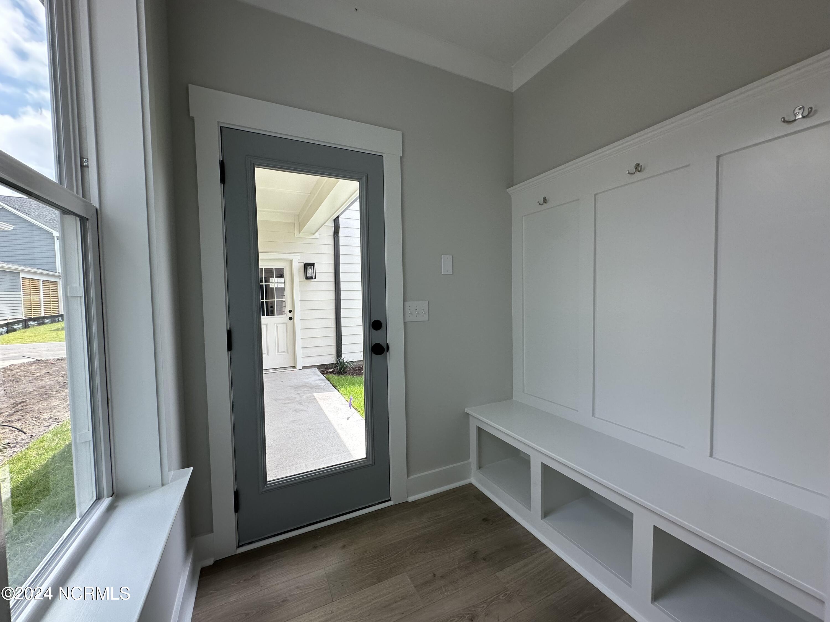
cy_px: 311
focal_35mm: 14
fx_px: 336
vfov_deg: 85.7
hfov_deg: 102.1
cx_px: 415
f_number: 2.2
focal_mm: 2.22
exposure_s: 1/277
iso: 40
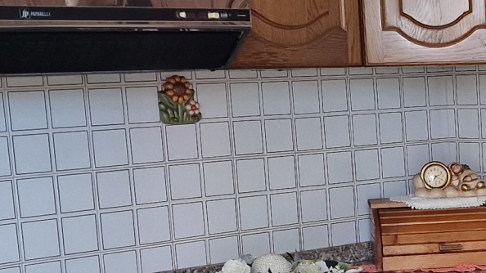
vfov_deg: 11.1
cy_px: 291
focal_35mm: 108
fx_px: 1392
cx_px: 566
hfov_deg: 18.8
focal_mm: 6.4
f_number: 1.8
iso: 200
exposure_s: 1/120
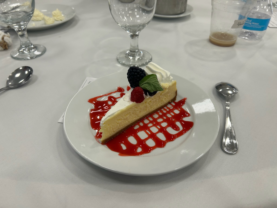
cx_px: 138
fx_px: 208
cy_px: 104
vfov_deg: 53.1
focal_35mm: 26
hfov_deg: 67.3
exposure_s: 1/120
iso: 50
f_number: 1.5
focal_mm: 5.7
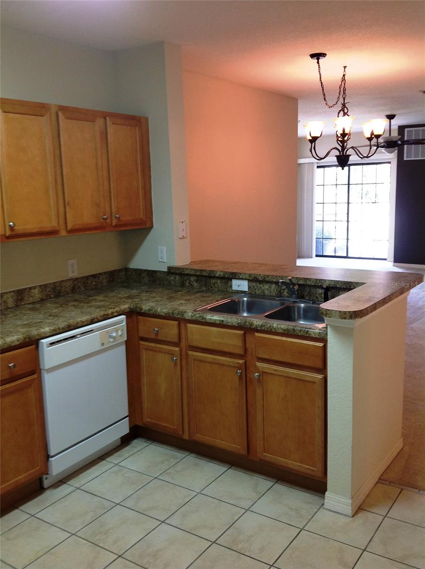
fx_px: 575
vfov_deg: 52.7
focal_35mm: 35
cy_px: 284
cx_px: 212
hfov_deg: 40.6
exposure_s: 1/20
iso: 80
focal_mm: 4.28
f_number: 2.4
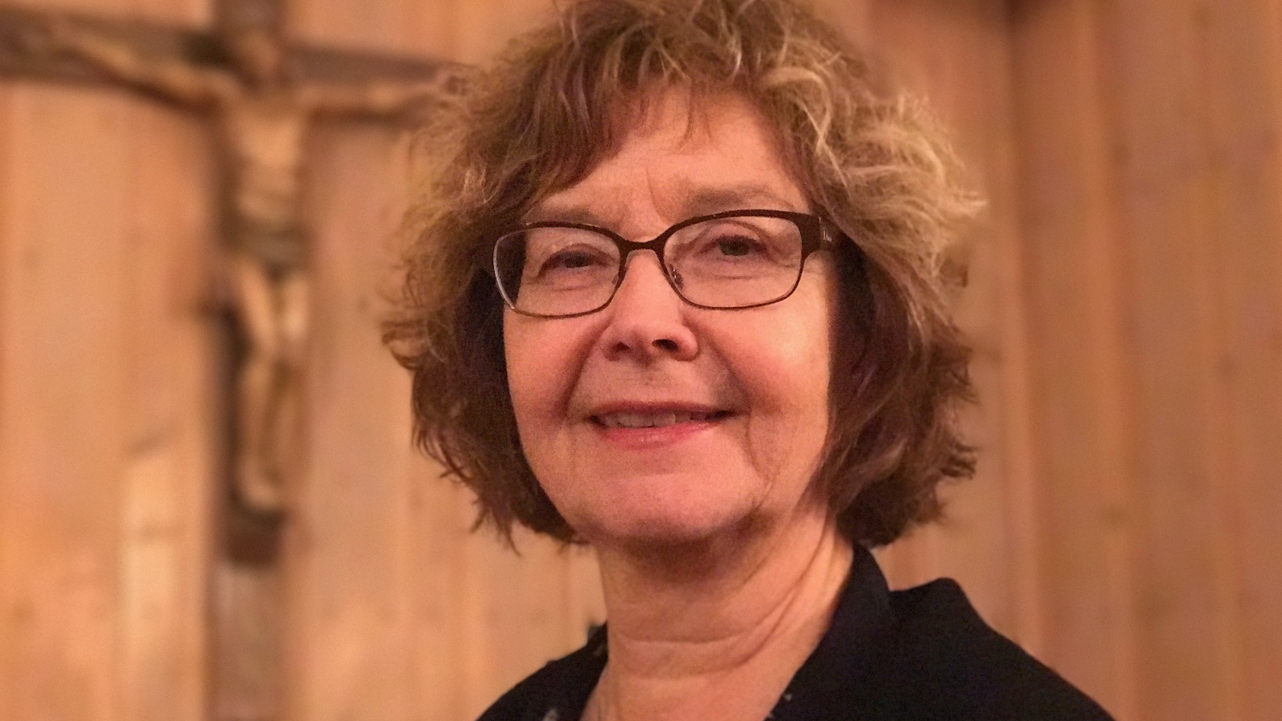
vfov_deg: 19.1
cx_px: 647
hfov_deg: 33.3
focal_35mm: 63
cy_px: 371
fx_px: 2142
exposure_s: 1/50
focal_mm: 6.6
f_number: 2.8
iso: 1250
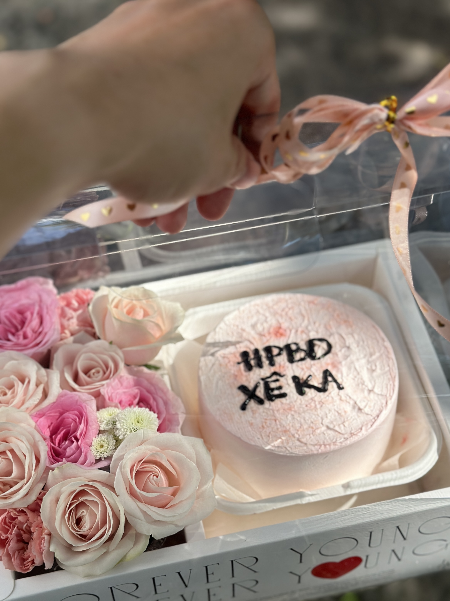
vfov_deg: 31.1
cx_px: 214
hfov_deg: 23.6
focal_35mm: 62
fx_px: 1075
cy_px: 373
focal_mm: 6.86
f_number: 1.78
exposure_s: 1/2070
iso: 80
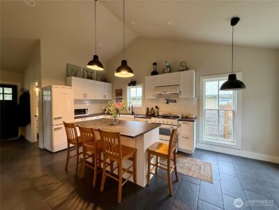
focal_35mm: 14
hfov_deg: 102.1
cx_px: 140
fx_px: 113
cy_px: 105
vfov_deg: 85.7
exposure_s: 1/120
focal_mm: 2.22
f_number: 2.2
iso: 250
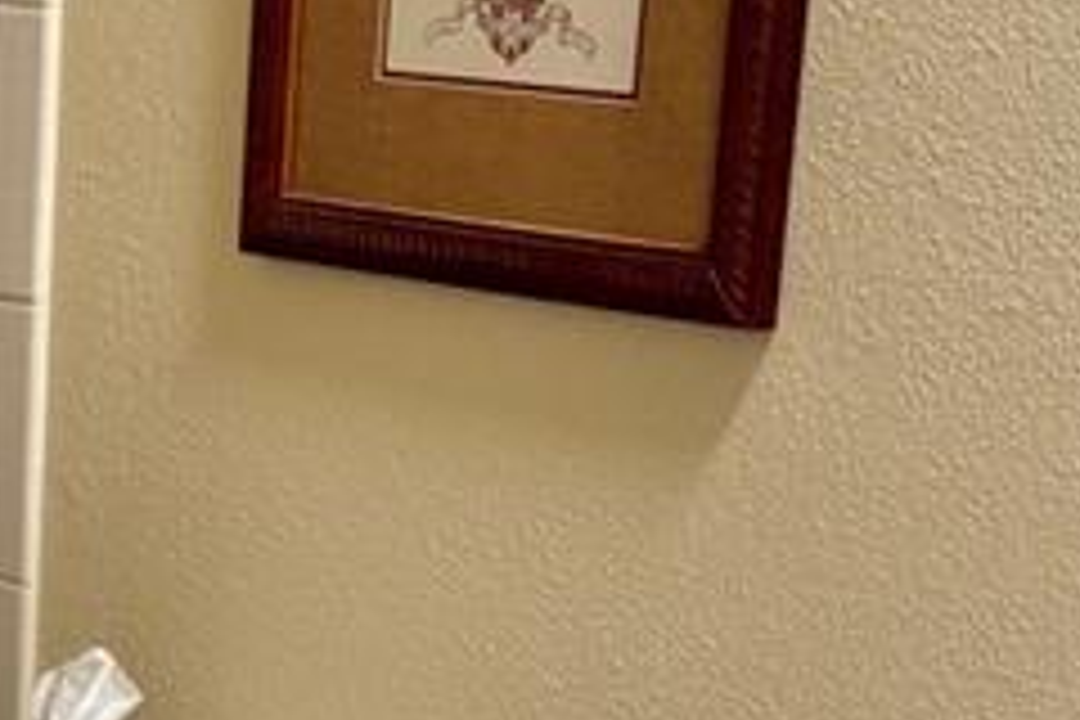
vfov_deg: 10.7
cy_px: 918
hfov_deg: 16.1
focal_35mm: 125
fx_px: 3750
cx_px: 40
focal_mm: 6.76
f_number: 1.78
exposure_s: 1/60
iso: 125
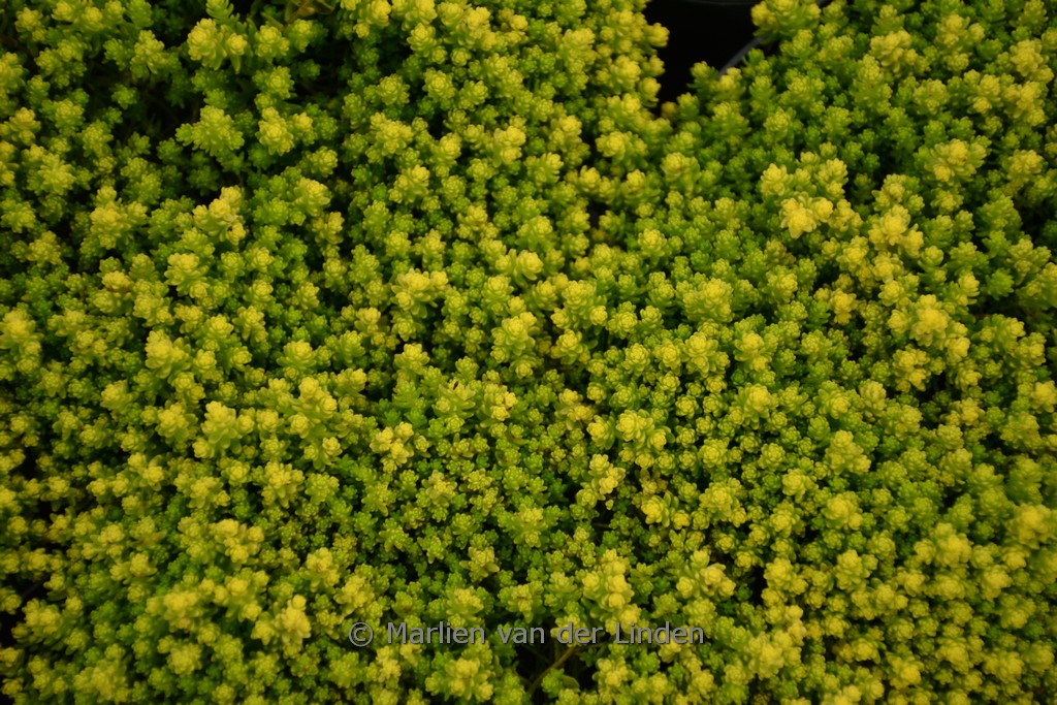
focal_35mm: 105
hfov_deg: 19.5
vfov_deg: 13.0
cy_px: 352
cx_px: 528
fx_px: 3083
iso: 1250
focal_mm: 70
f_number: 5
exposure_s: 1/30
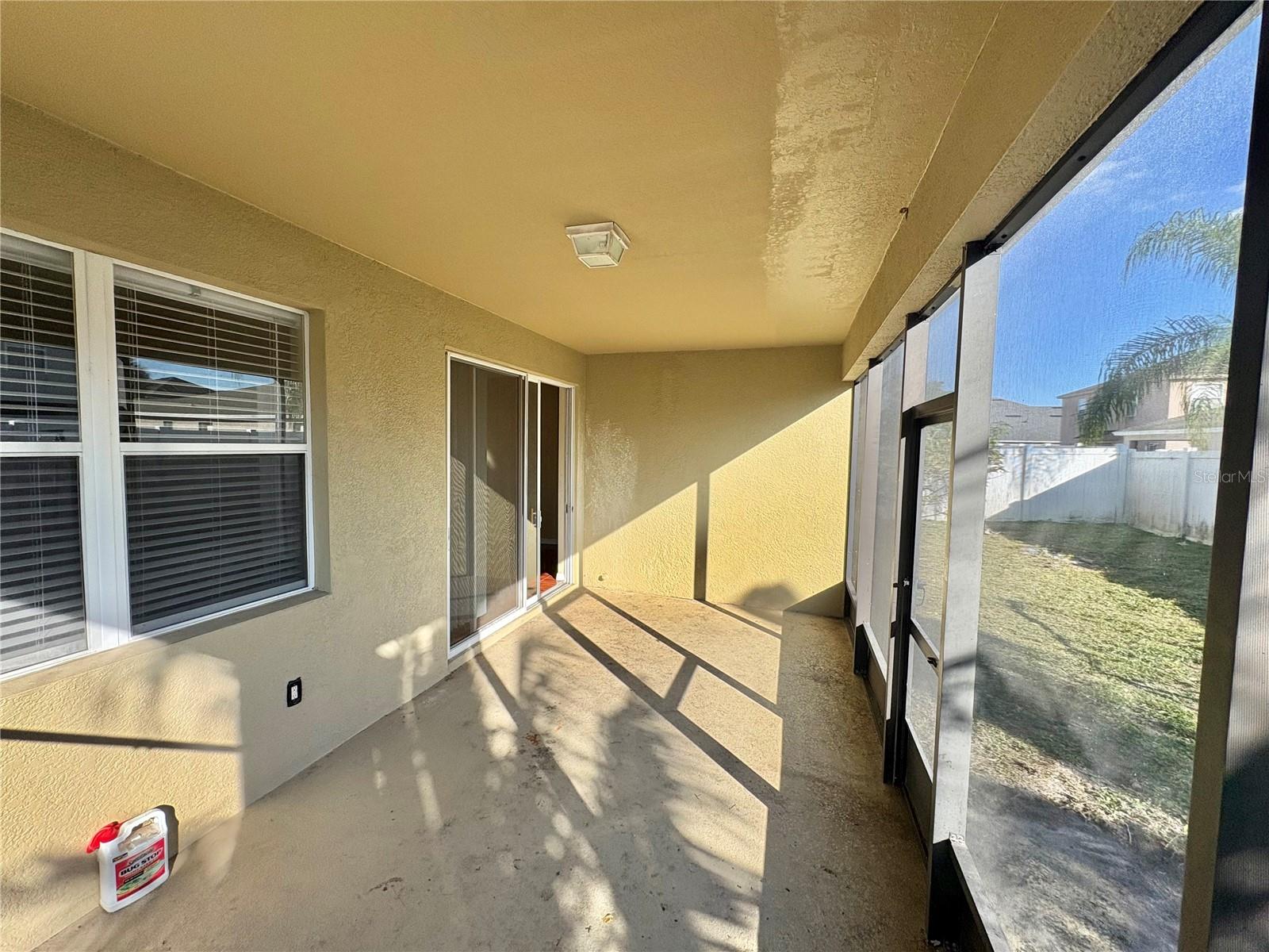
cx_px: 634
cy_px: 476
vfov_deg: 85.7
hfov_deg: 102.1
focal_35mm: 14
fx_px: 513
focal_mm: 2.22
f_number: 2.2
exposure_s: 1/600
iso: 40
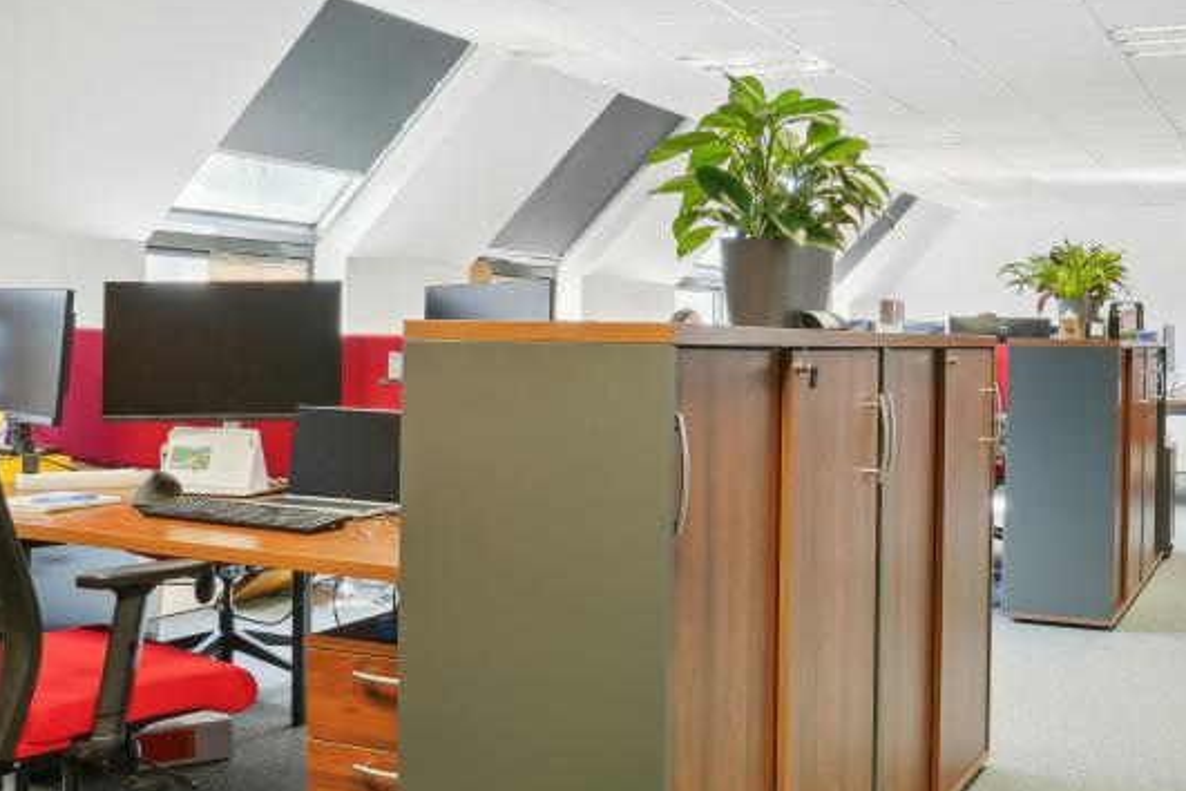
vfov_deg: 32.6
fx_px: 1351
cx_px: 728
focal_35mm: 41
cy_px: 370
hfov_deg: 47.1
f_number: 11
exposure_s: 1/3.33
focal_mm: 17
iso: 200
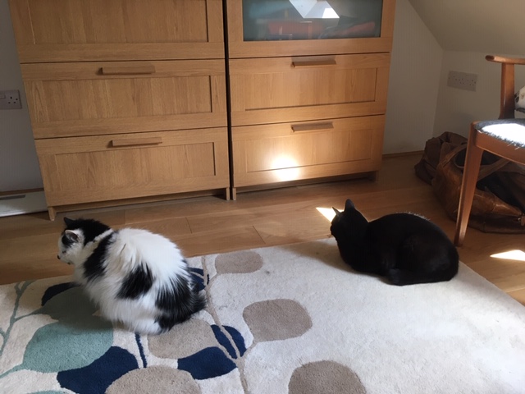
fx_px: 440
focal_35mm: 29
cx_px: 262
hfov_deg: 61.7
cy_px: 197
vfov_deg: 48.2
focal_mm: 4.15
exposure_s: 1/33
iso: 40
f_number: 2.2
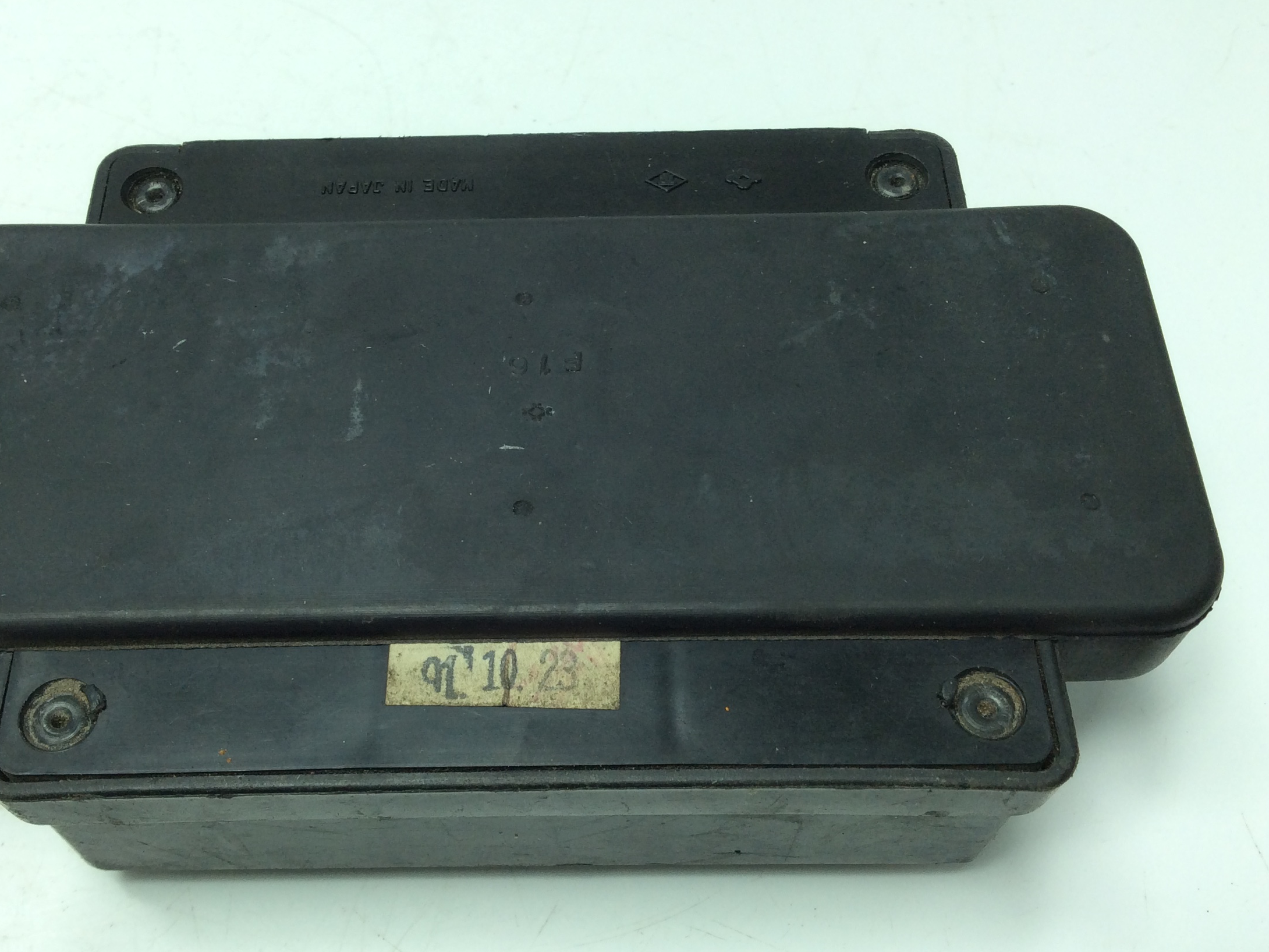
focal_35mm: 38
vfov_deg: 37.7
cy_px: 482
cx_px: 533
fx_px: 1393
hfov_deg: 48.8
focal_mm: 3.3
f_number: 2.4
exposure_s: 1/252
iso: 32
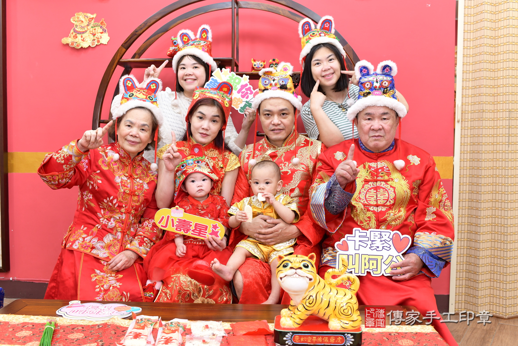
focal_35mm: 35
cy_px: 173
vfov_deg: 37.9
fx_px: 504
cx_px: 259
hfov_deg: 54.4
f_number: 4.5
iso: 800
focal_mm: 35
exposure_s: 1/200
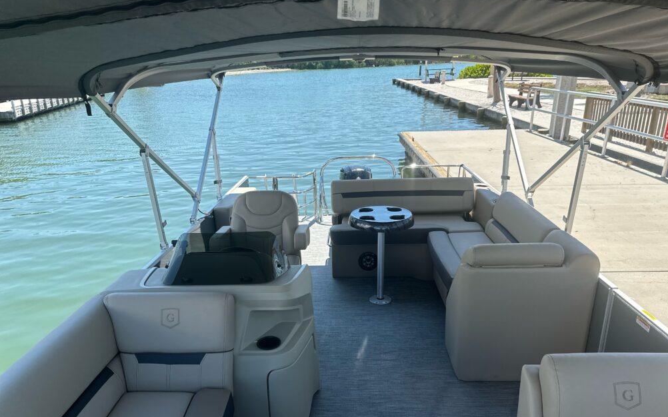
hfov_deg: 70.4
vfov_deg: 47.3
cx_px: 341
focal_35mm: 26
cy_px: 252
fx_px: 473
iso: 80
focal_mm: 6.86
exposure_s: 1/2525
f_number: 1.78
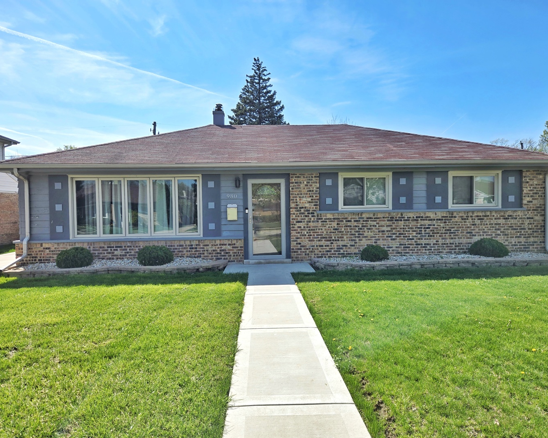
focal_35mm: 24
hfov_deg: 70.3
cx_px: 275
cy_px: 219
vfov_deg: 58.8
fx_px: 389
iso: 32
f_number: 1.8
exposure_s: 1/2921
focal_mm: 5.4
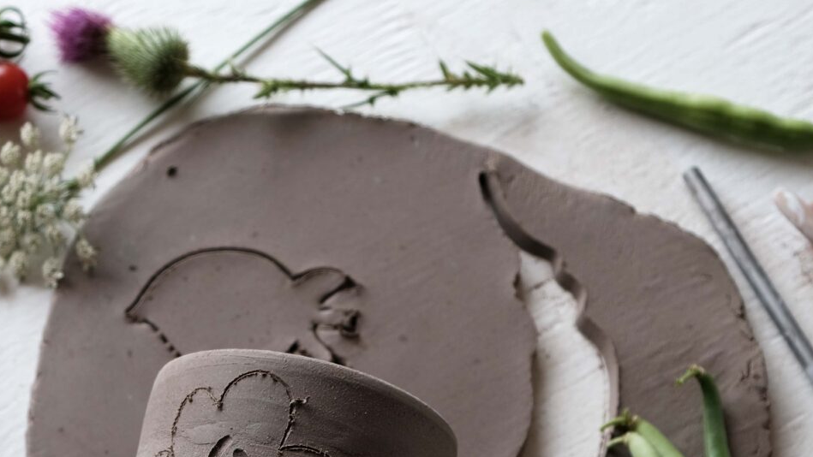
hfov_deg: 17.1
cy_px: 479
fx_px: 2695
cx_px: 234
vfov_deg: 9.6
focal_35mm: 125
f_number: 3.6
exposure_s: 1/58
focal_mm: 39
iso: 160
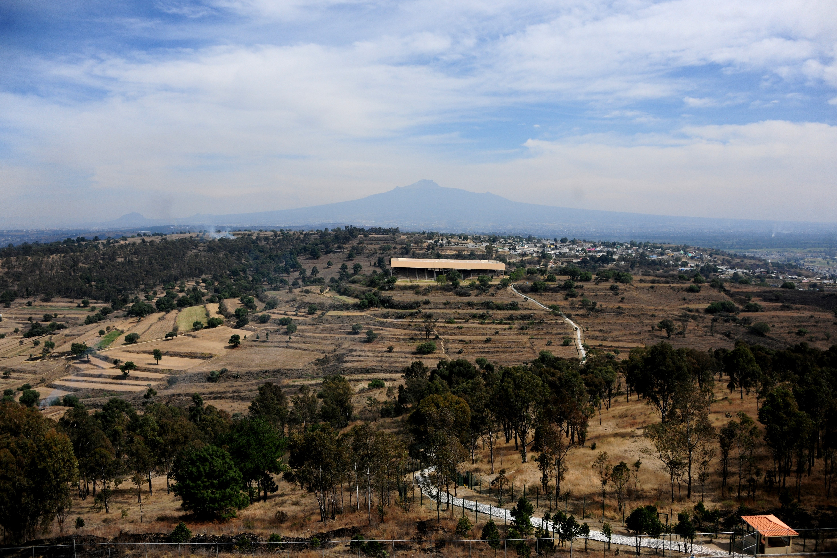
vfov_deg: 46.4
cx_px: 418
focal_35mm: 28
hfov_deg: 65.5
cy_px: 279
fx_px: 651
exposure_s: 1/5000
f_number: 4.5
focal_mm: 28
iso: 500
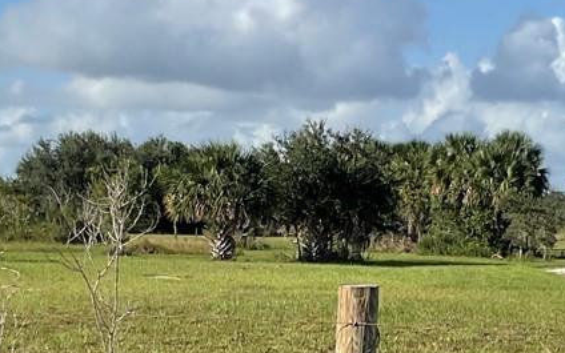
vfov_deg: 11.3
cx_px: 338
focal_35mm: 116
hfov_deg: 18.0
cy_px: 269
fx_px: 1786
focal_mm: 3
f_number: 1.8
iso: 16
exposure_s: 1/1984
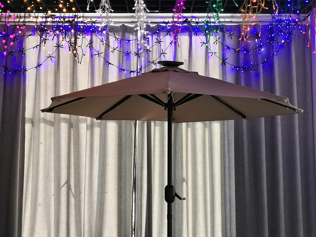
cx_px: 158
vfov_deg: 31.5
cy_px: 118
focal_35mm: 46
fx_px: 420
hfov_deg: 41.2
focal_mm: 3.95
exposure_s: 1/50
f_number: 1.8
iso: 80
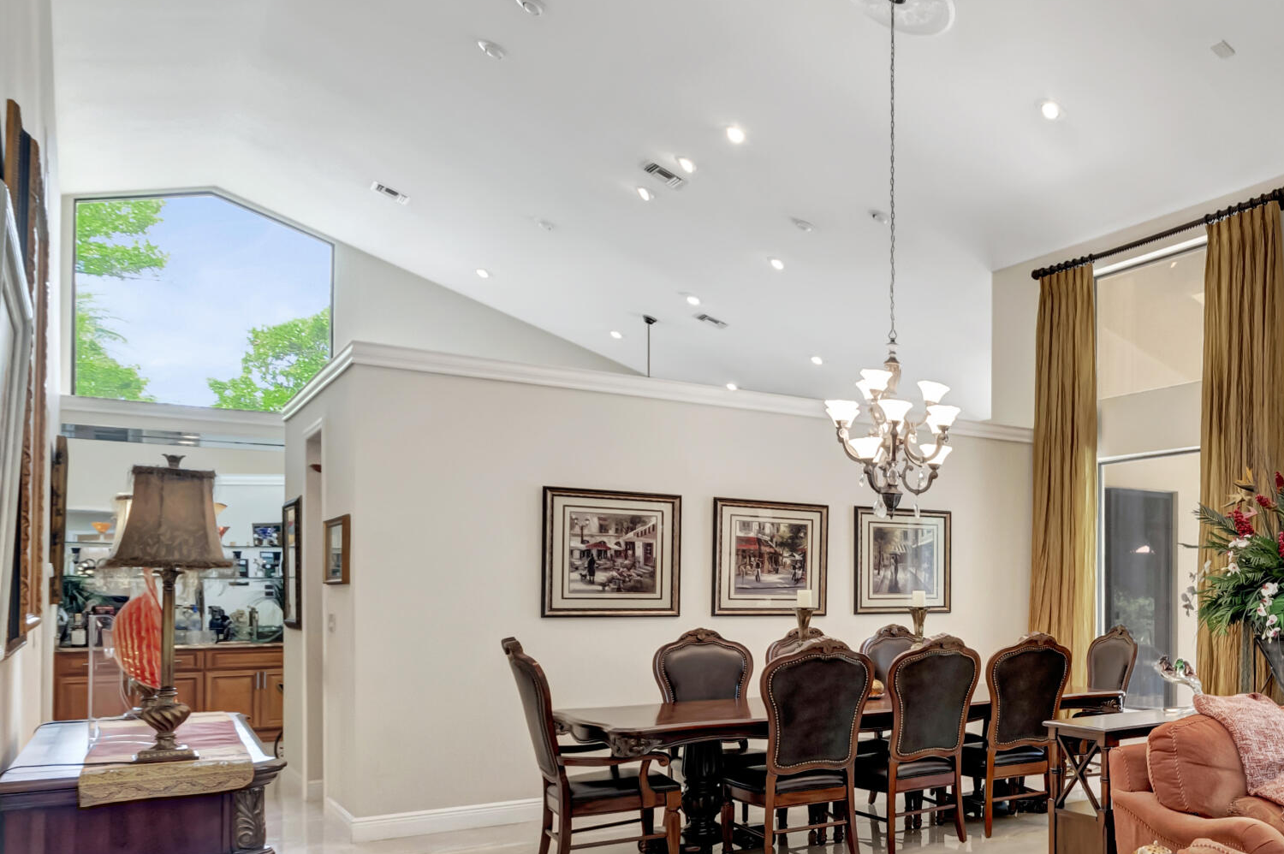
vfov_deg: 43.0
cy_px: 567
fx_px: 1069
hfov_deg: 50.9
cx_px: 1263
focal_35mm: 30
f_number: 8
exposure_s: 1/15
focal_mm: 10
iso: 640
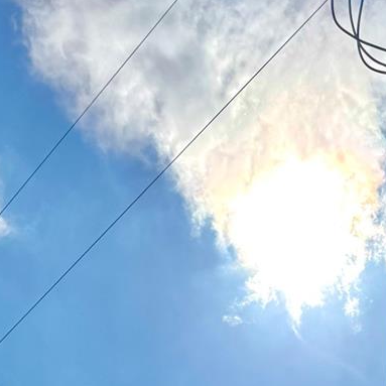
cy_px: 703
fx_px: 1072
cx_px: 334
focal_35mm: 85
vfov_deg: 16.8
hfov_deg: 20.1
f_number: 1.78
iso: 64
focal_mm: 6.76
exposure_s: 1/50000
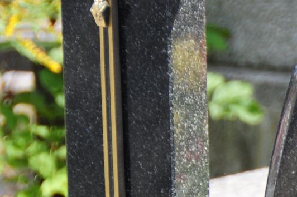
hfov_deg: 3.6
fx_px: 4733
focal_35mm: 574
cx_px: 583
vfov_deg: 2.4
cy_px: 354
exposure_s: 1/125
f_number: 7.1
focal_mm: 95
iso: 400
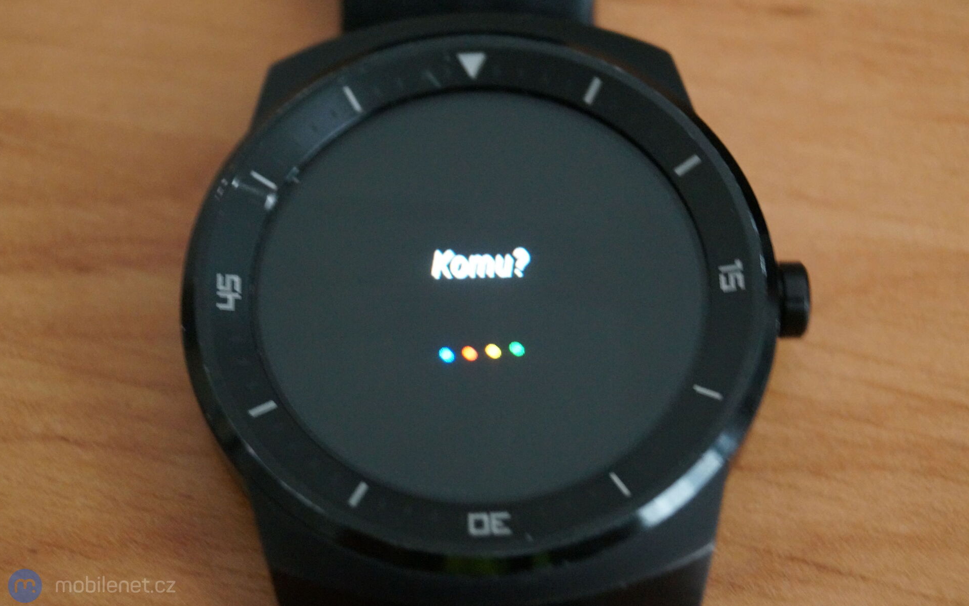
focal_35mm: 85
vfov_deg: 15.5
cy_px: 292
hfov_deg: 24.5
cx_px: 482
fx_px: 2232
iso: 3200
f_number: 5.6
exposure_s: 1/8
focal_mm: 55
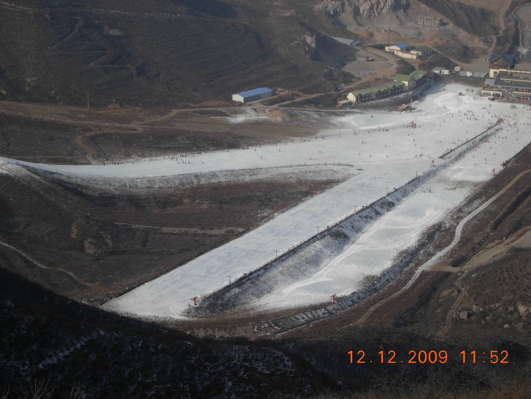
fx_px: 1795
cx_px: 266
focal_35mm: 117
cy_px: 200
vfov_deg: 12.7
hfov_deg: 16.8
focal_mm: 24.5
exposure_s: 1/362
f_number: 7.1
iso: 50
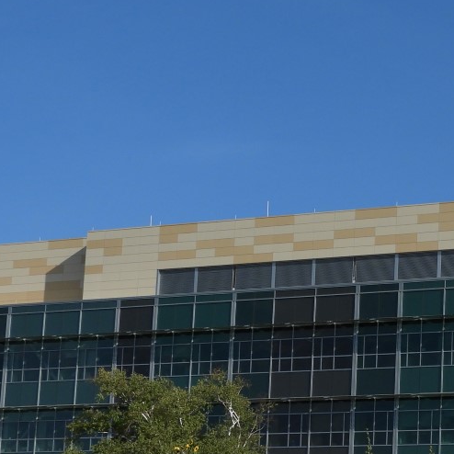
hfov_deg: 14.7
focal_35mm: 116
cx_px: 466
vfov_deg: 15.0
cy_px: 294
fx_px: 1721
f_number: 4
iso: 100
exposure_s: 1/1600
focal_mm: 8.1
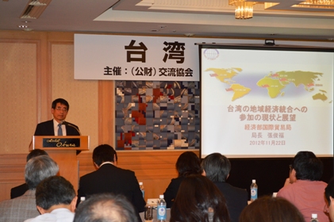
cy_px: 111
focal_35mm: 78
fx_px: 723
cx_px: 167
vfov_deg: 17.5
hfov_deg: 26.0
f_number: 5.6
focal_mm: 52
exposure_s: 1/60
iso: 640
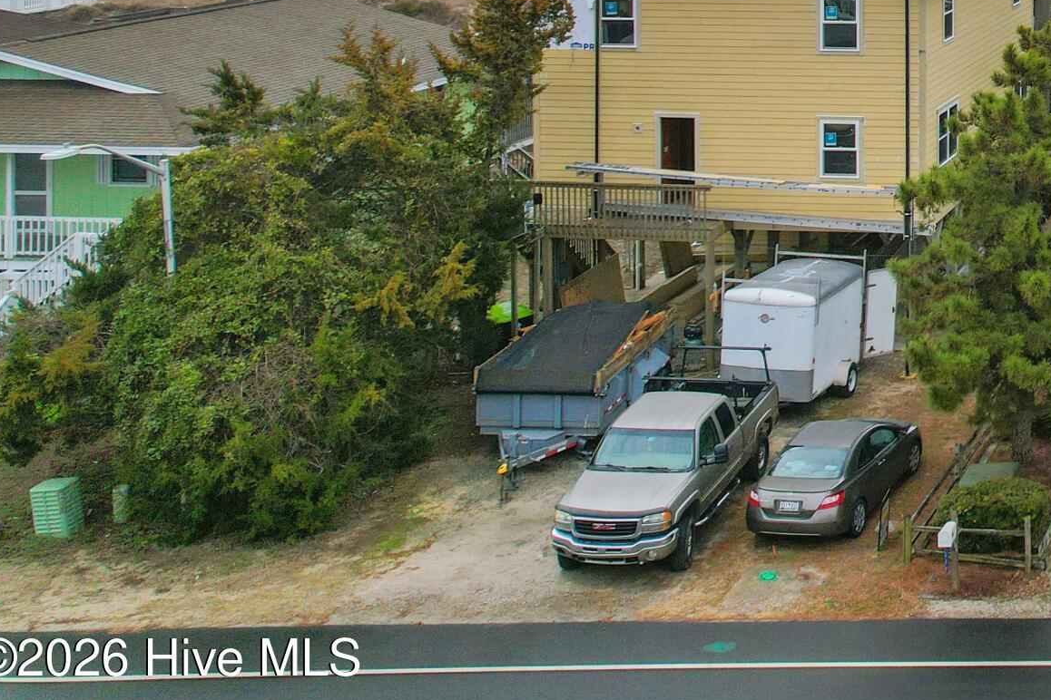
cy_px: -166
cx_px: 1335
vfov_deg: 21.8
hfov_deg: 29.1
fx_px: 1664
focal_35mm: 57
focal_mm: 8.38
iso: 100
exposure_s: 1/400
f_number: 2.8
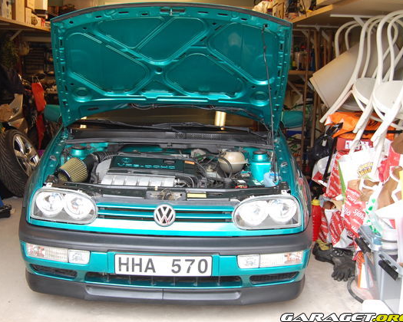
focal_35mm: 48
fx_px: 573
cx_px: 167
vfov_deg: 31.5
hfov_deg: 38.7
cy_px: 162
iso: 200
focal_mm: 28
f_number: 5.6
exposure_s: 1/30
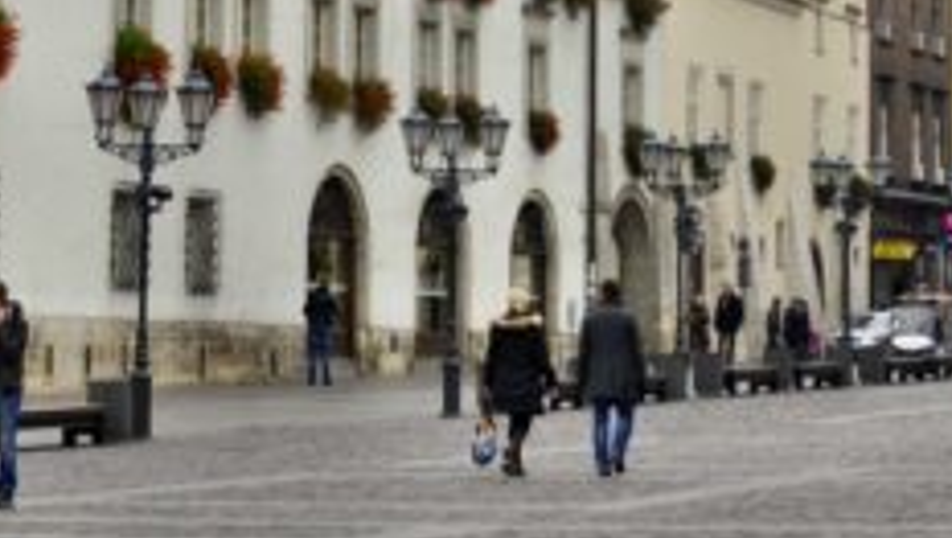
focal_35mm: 151
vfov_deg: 8.0
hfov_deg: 14.1
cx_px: 677
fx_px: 3826
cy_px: -88
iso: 200
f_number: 5.6
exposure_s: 1/200
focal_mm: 35
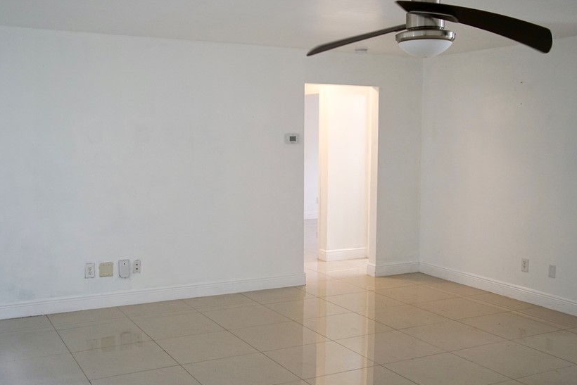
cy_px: 194
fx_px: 657
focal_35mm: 41
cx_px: 279
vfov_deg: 32.6
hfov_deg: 47.4
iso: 1250
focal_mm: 31
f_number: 4
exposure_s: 1/160
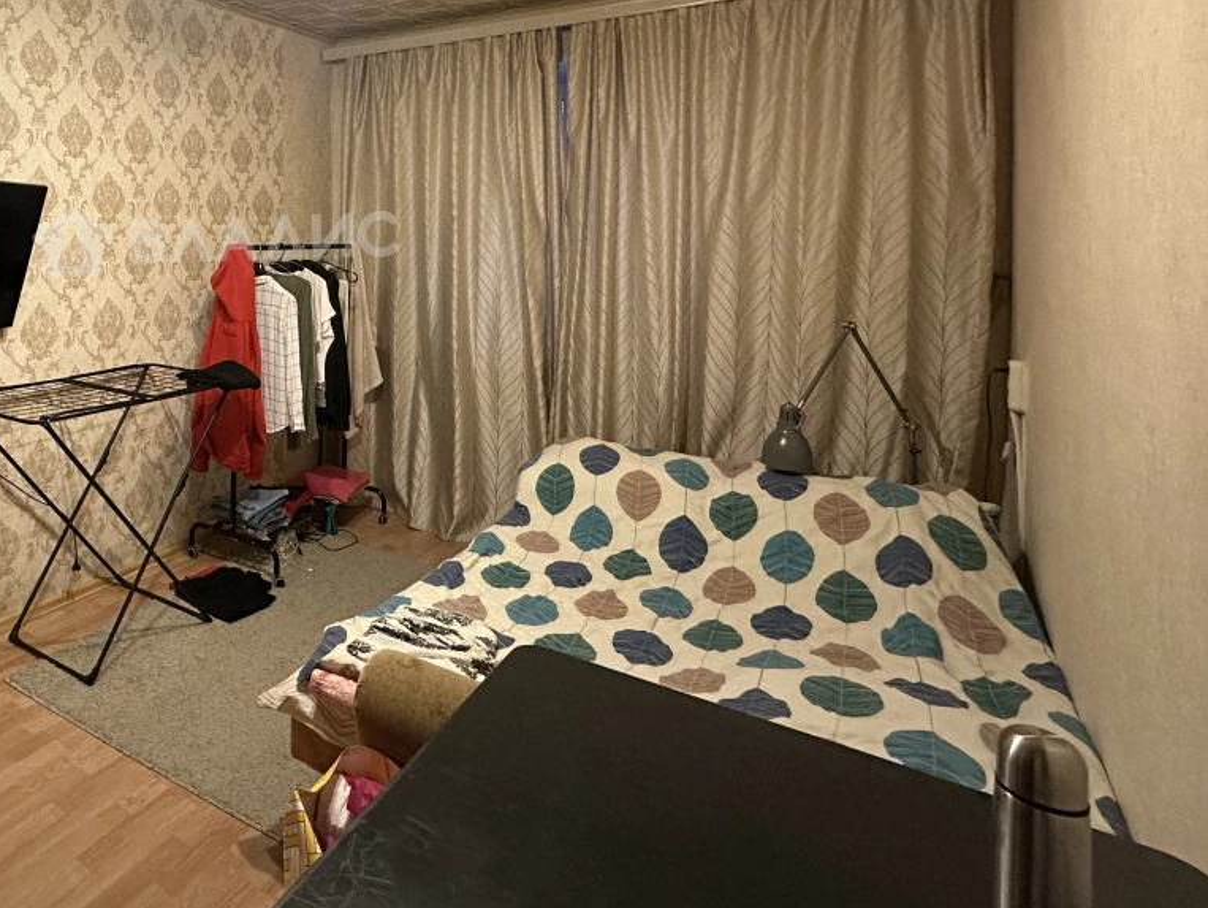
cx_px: 217
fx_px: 803
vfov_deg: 56.2
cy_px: 235
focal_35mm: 23
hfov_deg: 66.1
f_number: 2.2
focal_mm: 2.22
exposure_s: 1/50
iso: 640
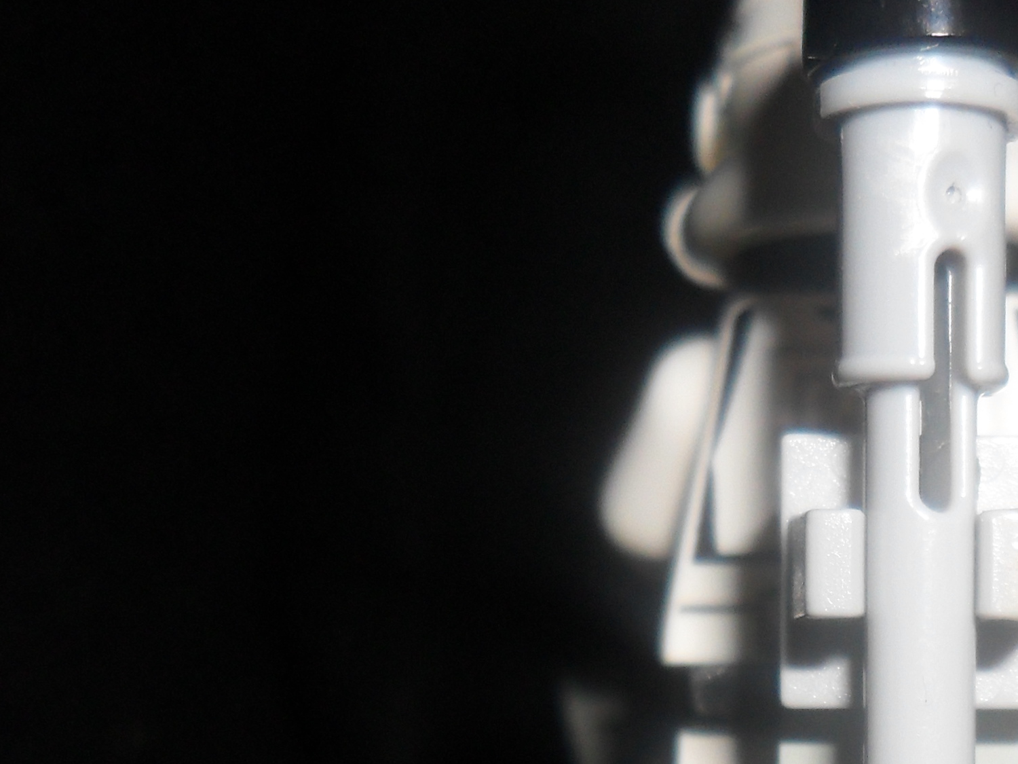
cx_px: 901
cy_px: 829
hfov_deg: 26.2
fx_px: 2117
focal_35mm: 72
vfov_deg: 19.6
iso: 100
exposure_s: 1/45
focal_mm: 4.9
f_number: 8.9
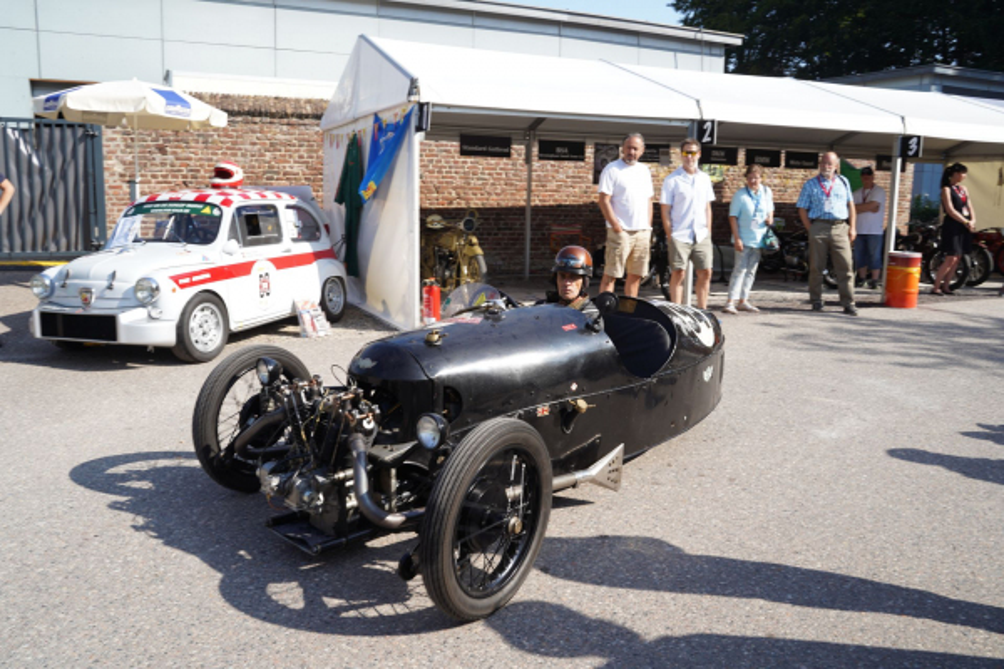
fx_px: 781
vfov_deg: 46.4
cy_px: 334
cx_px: 502
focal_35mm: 28
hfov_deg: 65.5
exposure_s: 1/200
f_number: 9
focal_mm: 28
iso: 200
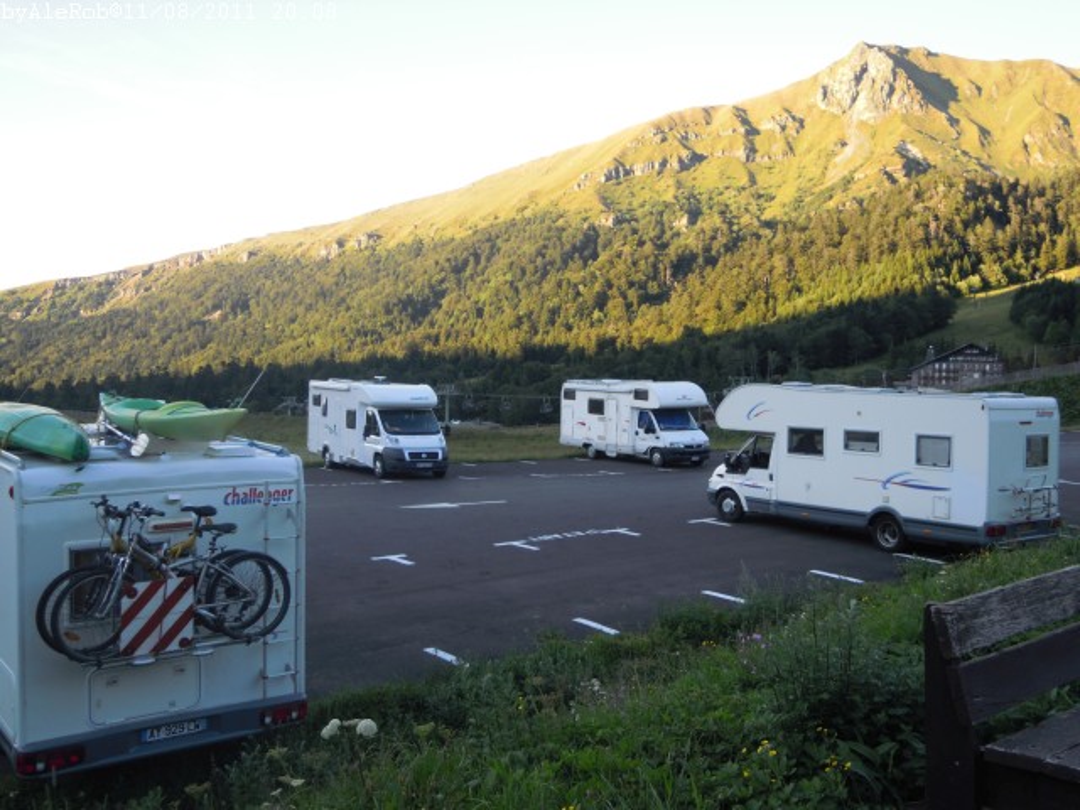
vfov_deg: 44.2
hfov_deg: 56.8
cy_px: 405
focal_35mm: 32
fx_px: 998
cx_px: 540
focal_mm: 5.7
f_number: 2.8
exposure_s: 1/160
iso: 100
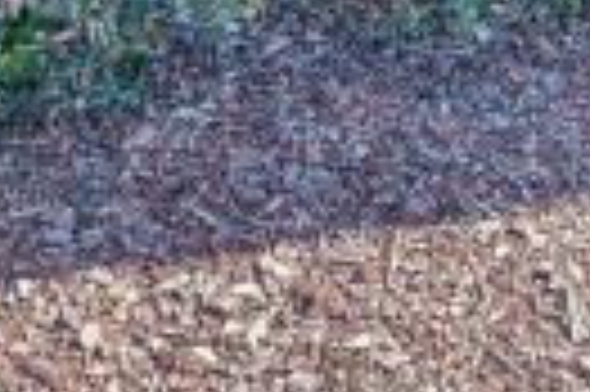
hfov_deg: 30.5
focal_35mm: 66
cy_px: -653
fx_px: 1080
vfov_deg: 12.9
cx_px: 329
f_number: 5.6
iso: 100
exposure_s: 1/320
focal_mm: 12
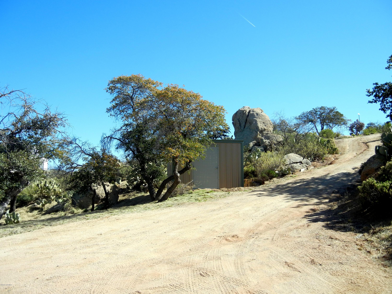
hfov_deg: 54.0
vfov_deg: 41.8
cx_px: 196
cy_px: 147
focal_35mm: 34
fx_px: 385
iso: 160
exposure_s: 1/292
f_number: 7.2
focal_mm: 6.2
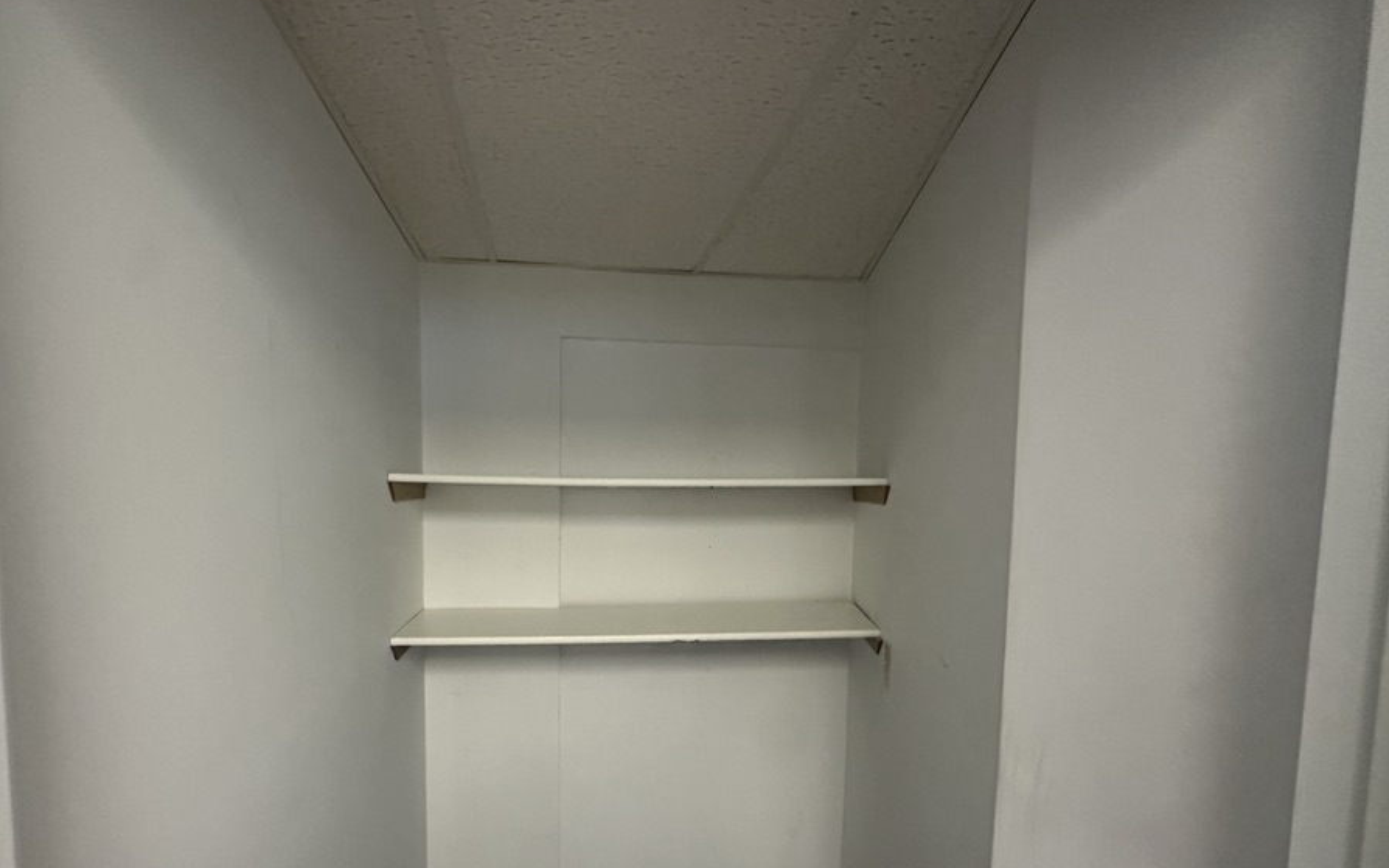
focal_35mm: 17
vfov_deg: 67.1
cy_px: 536
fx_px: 644
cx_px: 620
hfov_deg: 94.0
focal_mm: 2.22
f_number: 2.2
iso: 800
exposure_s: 1/60
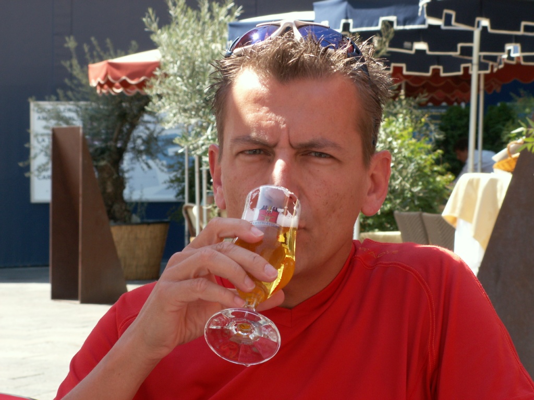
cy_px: 200
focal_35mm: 123
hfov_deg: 16.0
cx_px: 267
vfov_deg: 12.0
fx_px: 1897
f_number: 5.6
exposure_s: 1/60
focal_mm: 20.11
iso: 50
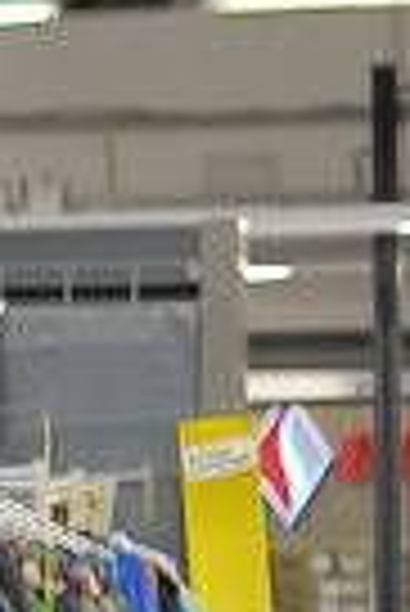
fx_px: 8144
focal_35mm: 478
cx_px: -2086
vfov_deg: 4.3
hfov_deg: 2.7
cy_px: 988
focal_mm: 50
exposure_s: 1/200
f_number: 2
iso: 400
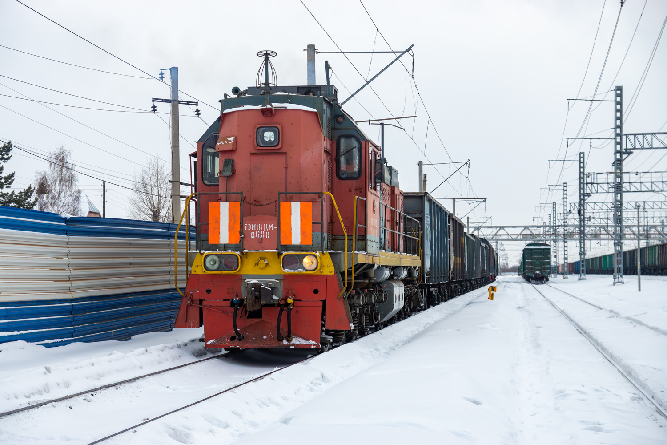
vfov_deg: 18.2
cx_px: 334
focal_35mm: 75
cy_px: 222
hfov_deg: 27.0
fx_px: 1389
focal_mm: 50
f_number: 4
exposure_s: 1/400
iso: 100
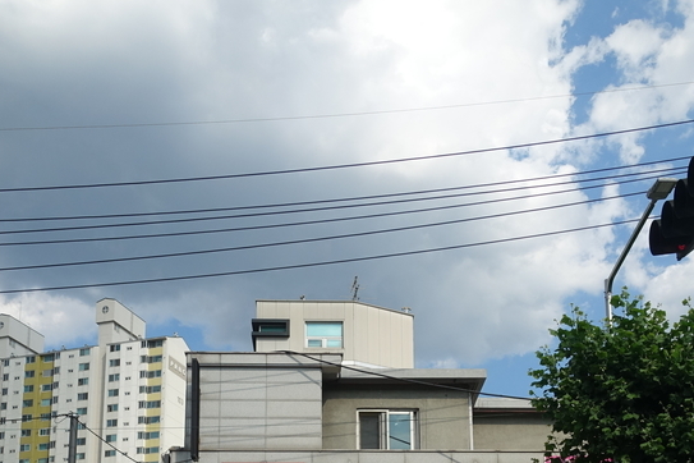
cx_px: 326
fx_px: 1022
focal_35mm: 53
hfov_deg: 37.5
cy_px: 503
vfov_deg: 24.0
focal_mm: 8.8
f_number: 4
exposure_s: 1/125
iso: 125
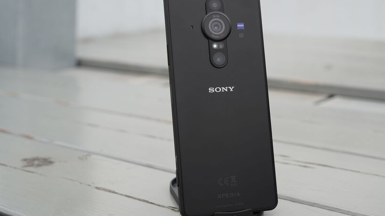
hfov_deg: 36.5
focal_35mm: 57
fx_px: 582
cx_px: 222
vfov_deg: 21.1
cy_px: 100
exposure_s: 1/125
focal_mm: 46
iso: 160
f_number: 5.6
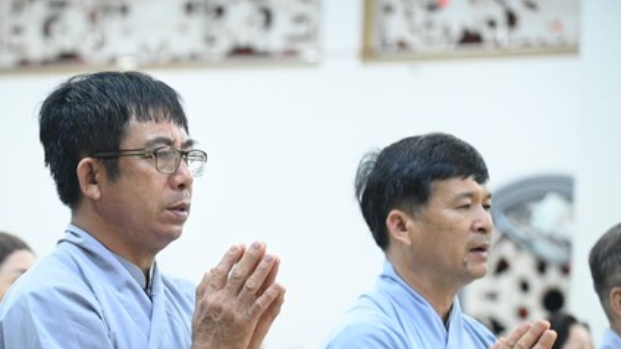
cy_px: 292
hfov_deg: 11.1
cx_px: 194
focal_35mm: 193
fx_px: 3178
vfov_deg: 6.3
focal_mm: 120
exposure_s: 1/250
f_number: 4
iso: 20000
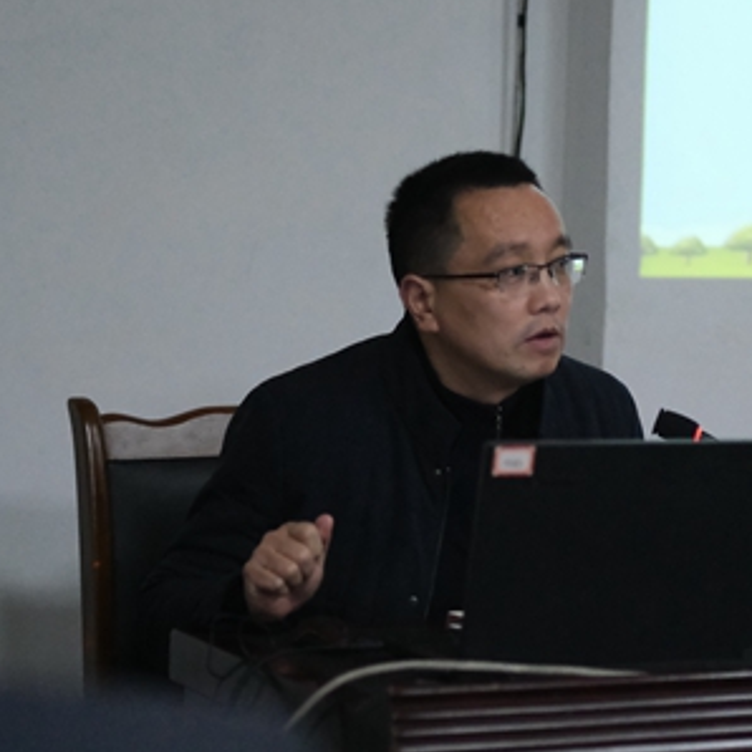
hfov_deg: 12.7
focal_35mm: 137
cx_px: 585
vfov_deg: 12.7
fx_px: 3367
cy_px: 443
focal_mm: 50
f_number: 1.4
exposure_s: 1/2000
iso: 6400
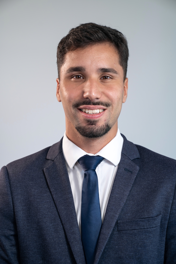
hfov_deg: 19.5
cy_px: 132
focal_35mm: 70
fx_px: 513
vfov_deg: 28.8
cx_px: 88
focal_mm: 70
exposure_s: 1/80
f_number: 4
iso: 250
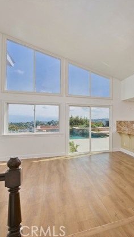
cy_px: 118
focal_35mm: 24
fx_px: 151
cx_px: 118
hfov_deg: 43.9
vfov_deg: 76.3
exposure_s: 1/1000
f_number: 7.1
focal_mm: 15
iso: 400
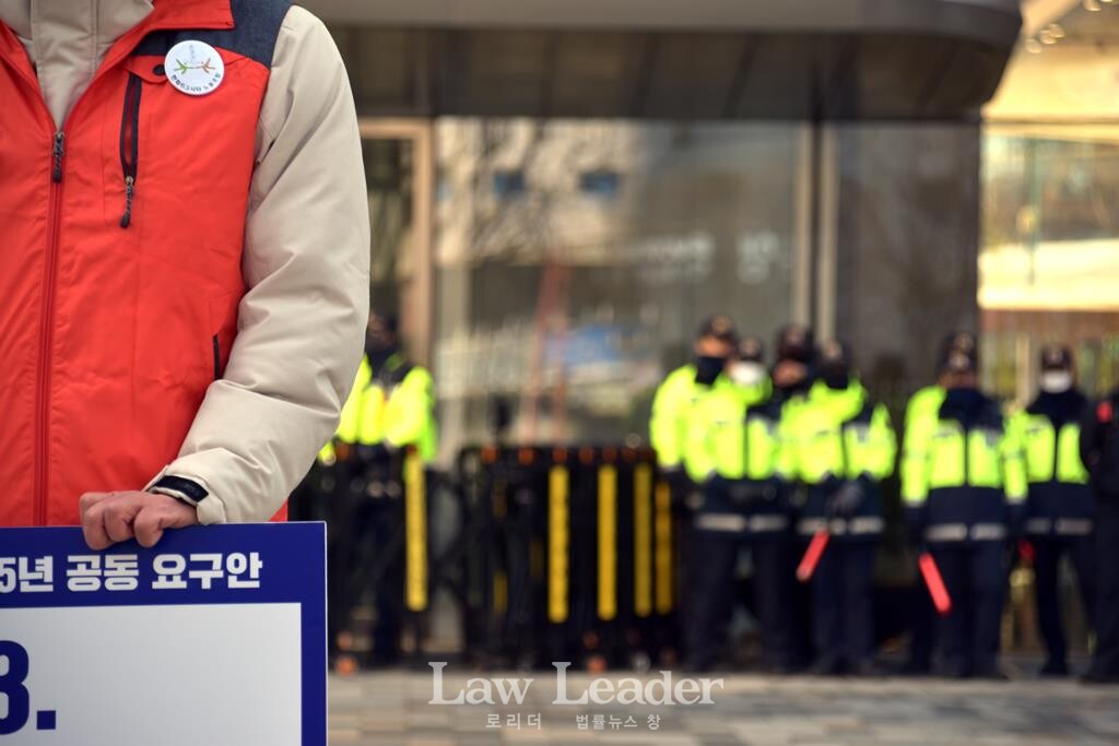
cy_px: 373
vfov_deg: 8.2
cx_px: 560
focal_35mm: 168
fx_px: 5222
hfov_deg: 12.2
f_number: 5.6
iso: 100
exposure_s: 1/160
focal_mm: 112
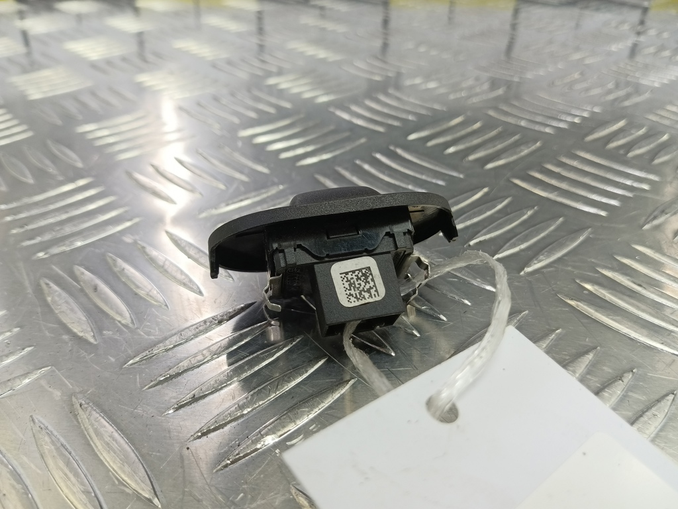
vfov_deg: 58.9
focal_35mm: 23
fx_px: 450
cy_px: 254
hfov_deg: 73.9
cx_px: 339
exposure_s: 1/50
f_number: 1.6
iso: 146
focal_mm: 4.11
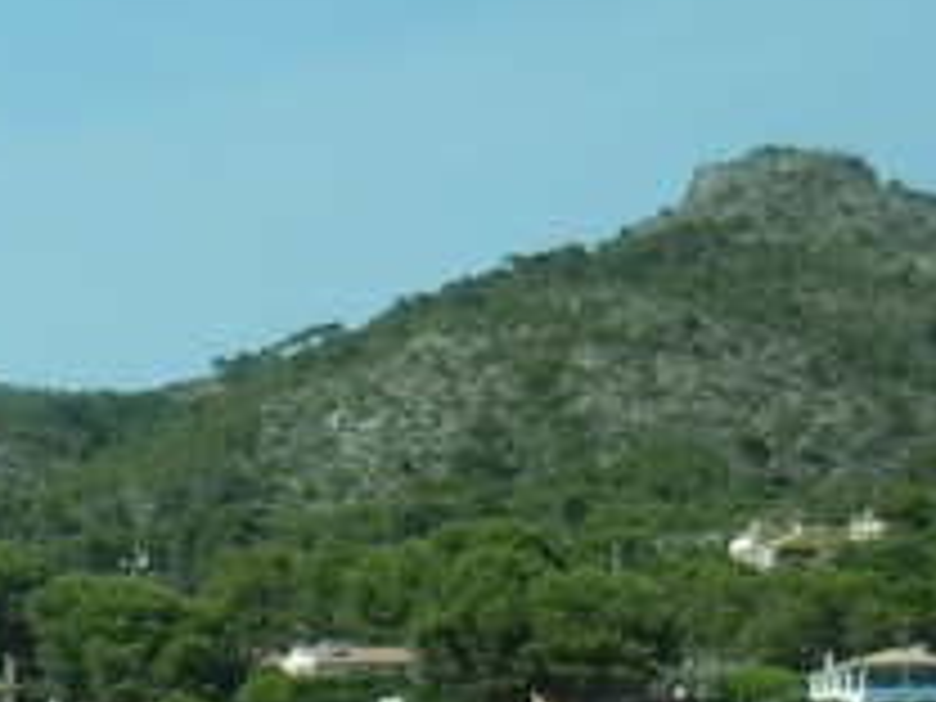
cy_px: 684
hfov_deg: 13.1
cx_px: -135
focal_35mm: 148
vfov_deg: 10.0
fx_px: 4002
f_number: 7
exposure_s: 1/373
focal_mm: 5.4
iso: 160
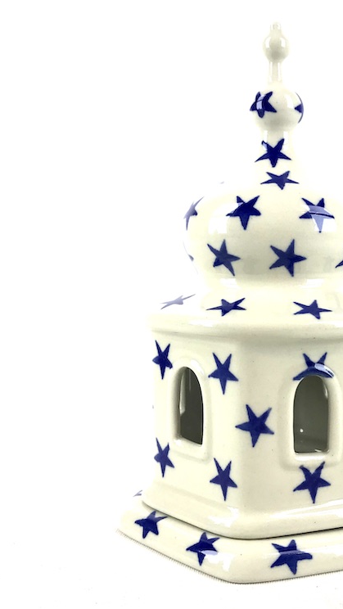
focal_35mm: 41
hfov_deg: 27.9
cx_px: 312
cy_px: 304
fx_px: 662
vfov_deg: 49.4
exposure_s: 1/209
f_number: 1.8
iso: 20
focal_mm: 3.99
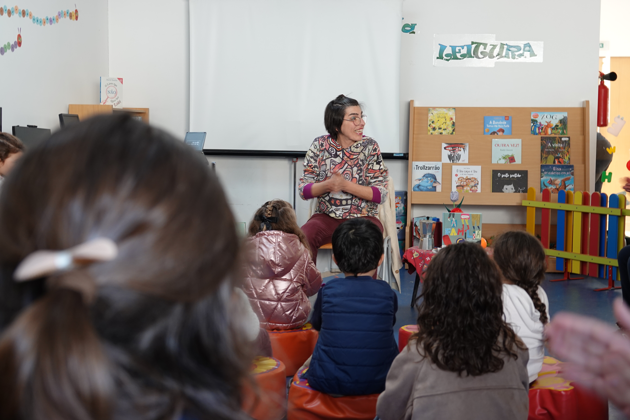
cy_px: 210
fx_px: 945
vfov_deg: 25.1
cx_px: 315
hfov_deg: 36.9
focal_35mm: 54
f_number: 3.2
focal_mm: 19.68
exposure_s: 1/15
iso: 200
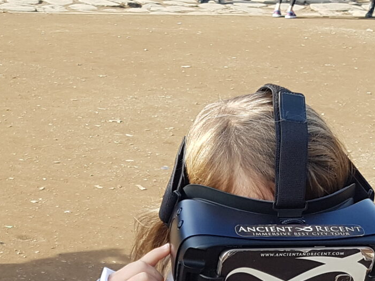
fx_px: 1029
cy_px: 413
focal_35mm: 95
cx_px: 116
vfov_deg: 14.6
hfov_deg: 20.6
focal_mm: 4.2
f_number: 1.7
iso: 50
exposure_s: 1/566
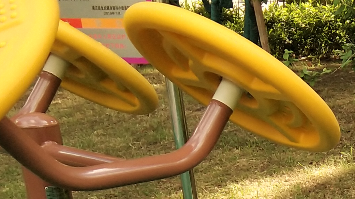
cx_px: 594
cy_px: 463
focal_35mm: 135
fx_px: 1270
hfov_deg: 14.4
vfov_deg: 8.3
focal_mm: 3.69
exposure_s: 1/157
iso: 50
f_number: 2.2
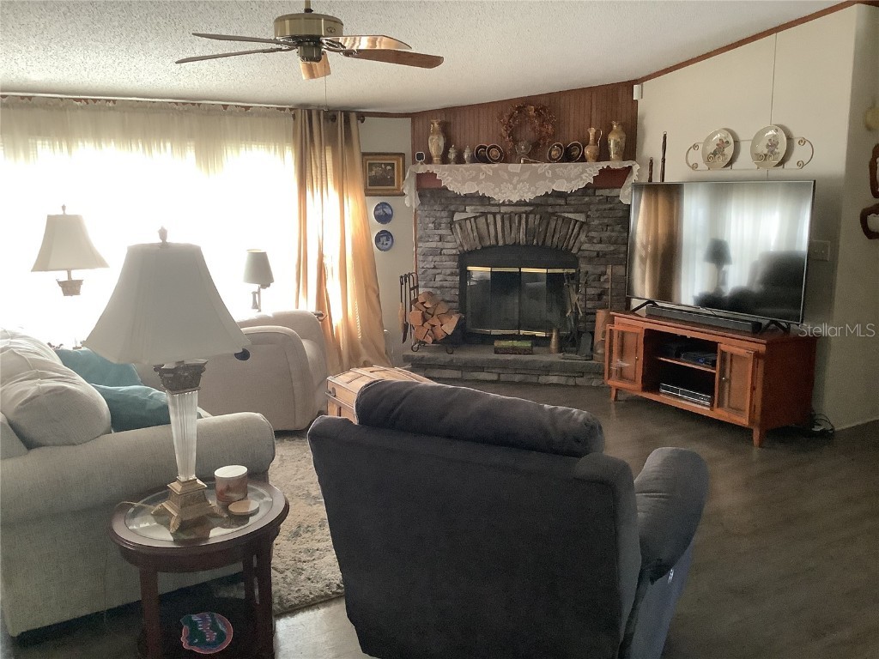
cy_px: 330
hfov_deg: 58.4
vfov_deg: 45.4
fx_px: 787
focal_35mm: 31
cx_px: 440
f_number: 2.4
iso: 320
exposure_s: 1/50
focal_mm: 3.3
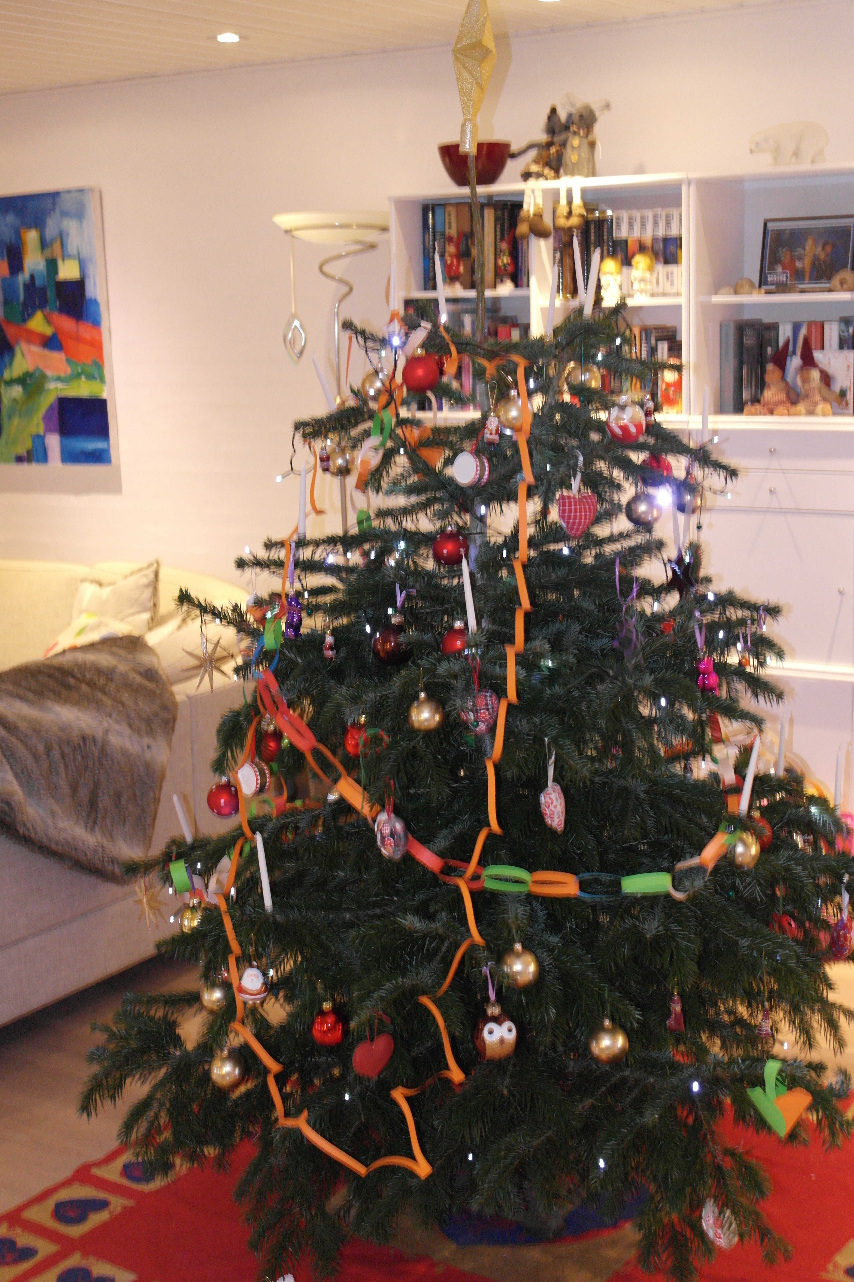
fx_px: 1886
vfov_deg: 37.5
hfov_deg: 25.5
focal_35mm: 53
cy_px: 641
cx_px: 427
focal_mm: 35
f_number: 4.5
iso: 1600
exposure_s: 1/13
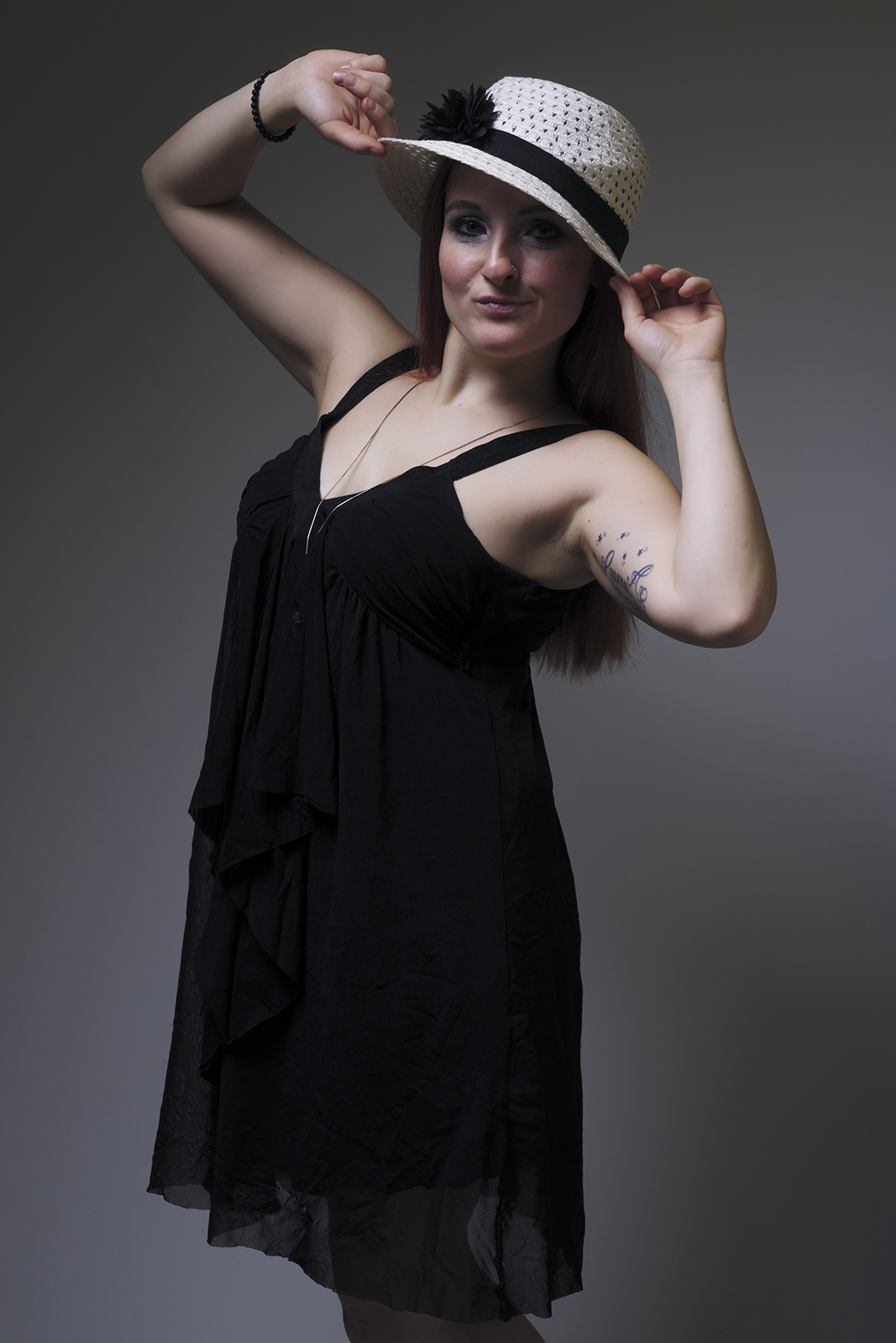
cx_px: 448
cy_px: 672
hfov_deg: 22.3
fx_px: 2277
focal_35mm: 61
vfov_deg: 32.9
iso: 200
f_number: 10
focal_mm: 61
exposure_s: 1/200
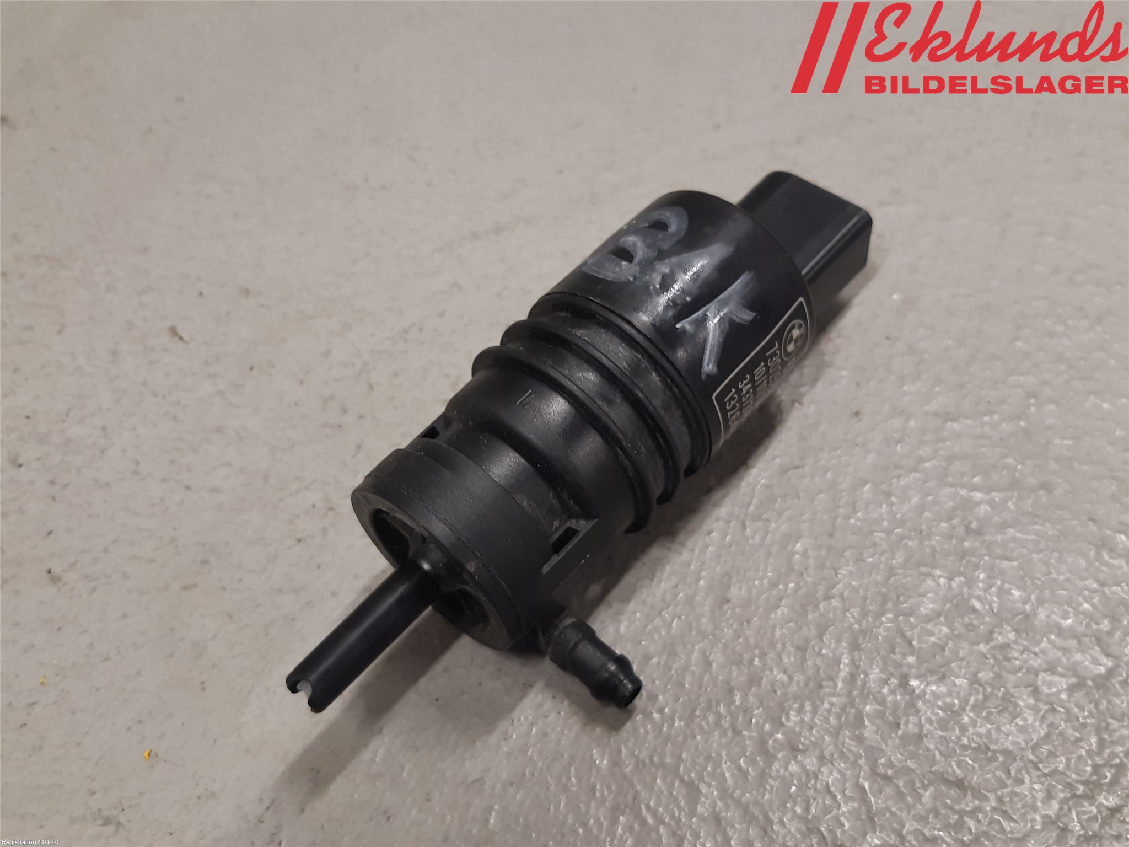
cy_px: 424
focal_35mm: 26
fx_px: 848
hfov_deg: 67.3
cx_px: 564
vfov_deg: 53.1
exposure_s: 1/50
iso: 100
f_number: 1.7
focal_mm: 3.93
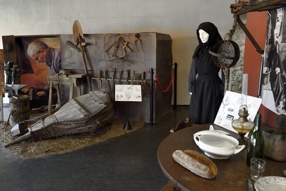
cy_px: 96
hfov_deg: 60.3
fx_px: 246
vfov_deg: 42.3
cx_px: 143
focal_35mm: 31
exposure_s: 1/40
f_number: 5.6
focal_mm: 31
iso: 1600
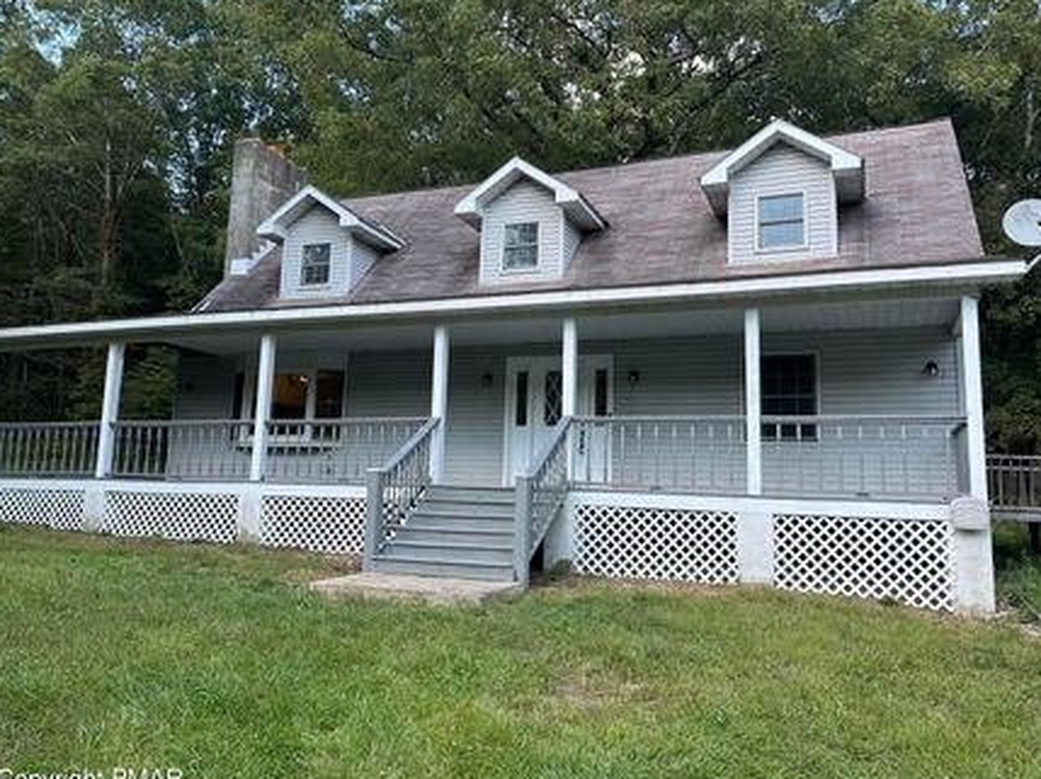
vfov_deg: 49.7
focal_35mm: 28
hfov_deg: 63.5
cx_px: 517
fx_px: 841
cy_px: 365
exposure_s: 1/714
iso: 80
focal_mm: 6.86
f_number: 1.78
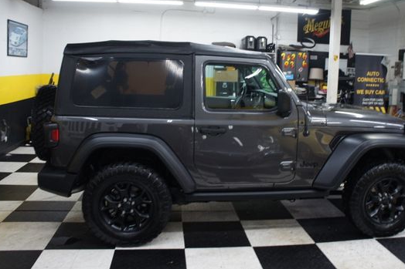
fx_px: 371
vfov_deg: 39.7
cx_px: 228
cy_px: 106
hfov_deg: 57.1
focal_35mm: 33
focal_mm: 18
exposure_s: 1/30
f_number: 3.5
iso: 400
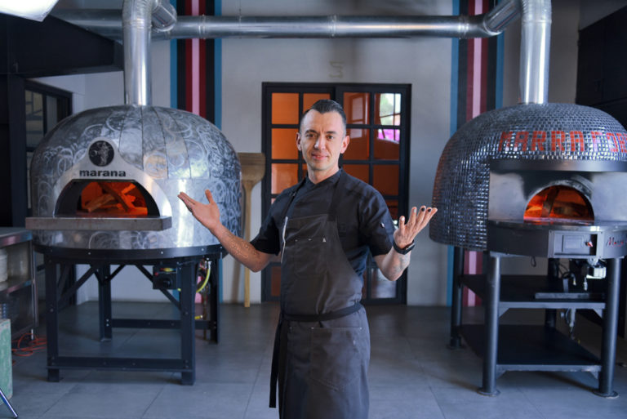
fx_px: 592
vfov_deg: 38.9
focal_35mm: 34
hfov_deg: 55.8
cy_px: 210
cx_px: 314
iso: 320
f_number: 4
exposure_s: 1/60
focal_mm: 34
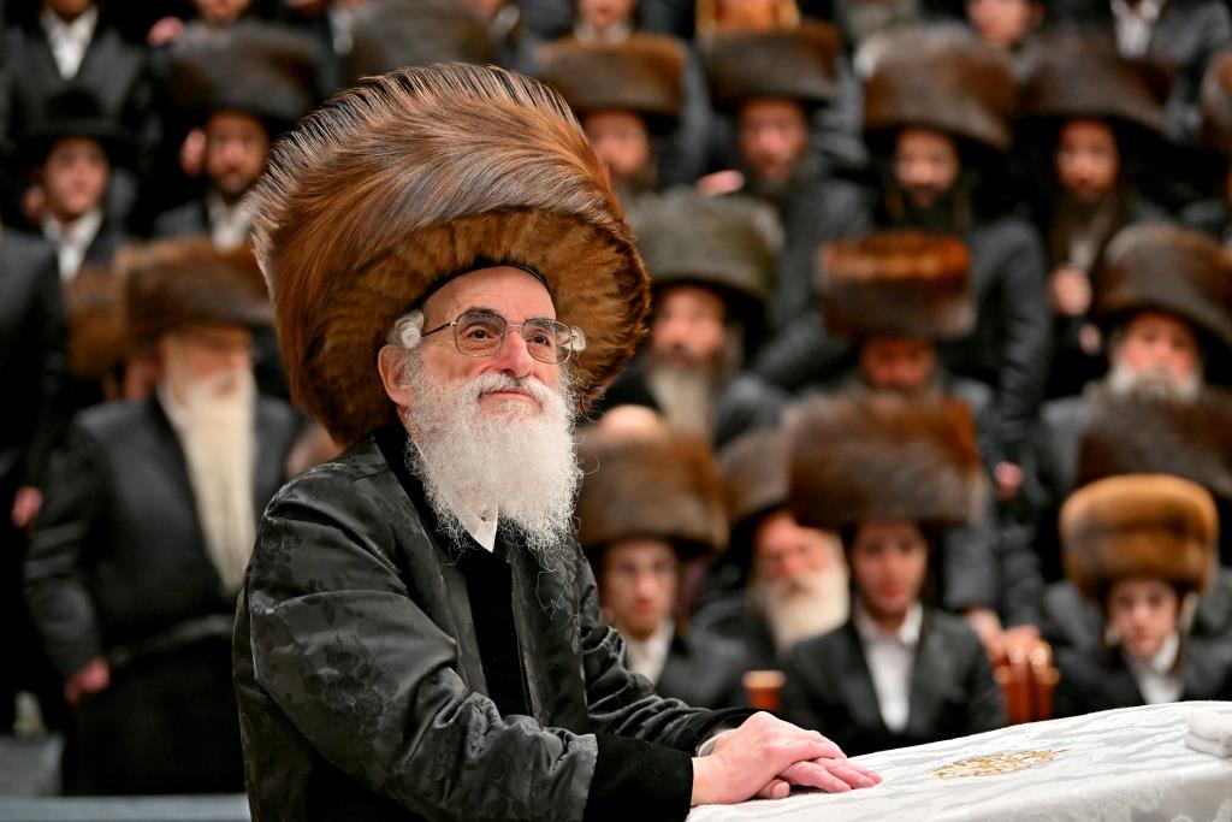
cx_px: 616
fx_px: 3833
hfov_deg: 18.3
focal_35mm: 112
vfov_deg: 12.2
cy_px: 411
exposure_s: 1/250
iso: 400
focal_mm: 112
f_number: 2.8
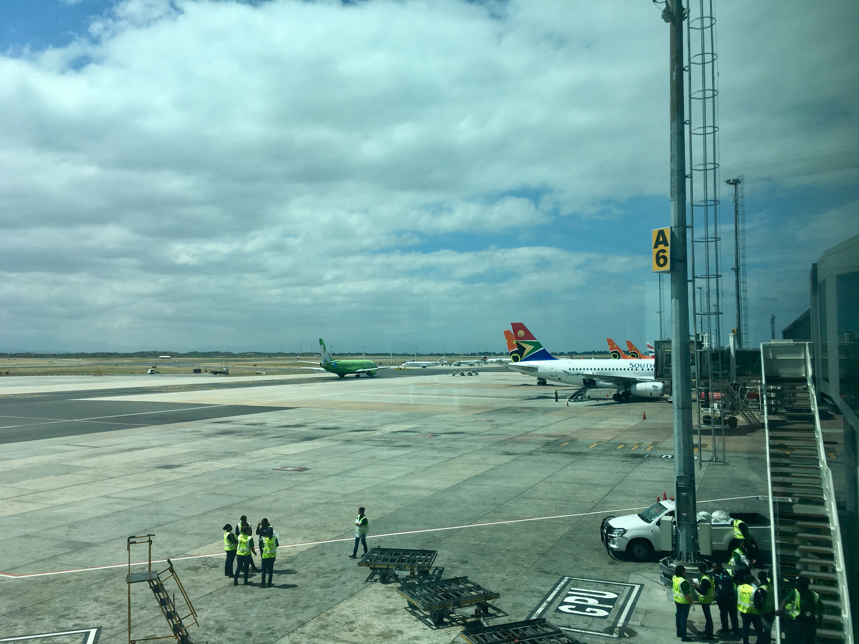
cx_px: 430
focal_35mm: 29
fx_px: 720
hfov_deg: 61.7
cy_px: 322
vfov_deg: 48.2
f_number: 2.2
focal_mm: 4.15
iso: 25
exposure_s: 1/2564
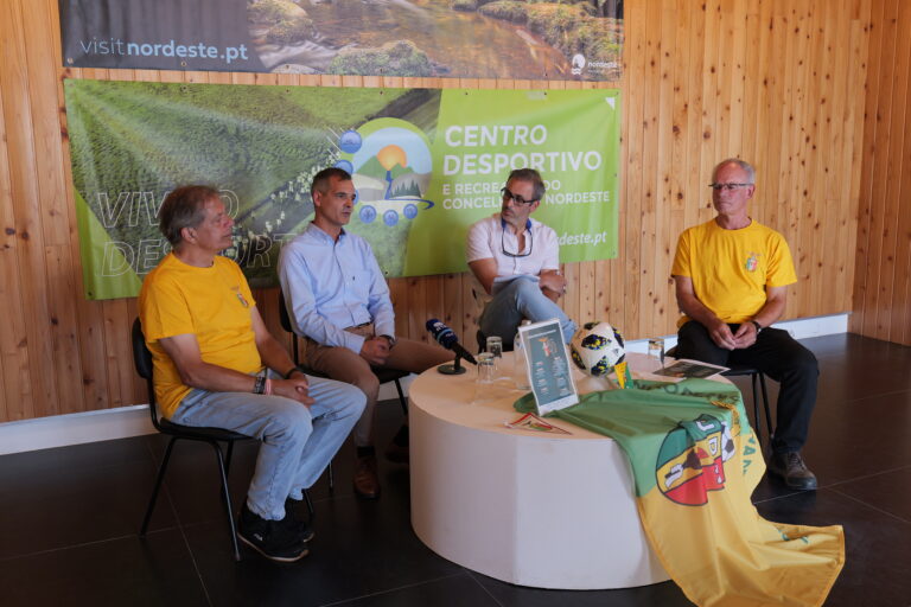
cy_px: 304
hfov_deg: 54.4
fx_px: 886
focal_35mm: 35
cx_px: 456
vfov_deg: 37.9
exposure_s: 1/60
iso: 1600
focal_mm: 35
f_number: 6.3
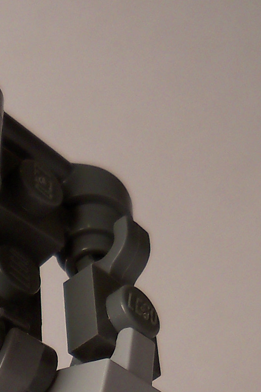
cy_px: 489
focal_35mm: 130
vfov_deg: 15.1
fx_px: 1414
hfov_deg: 10.3
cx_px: -93
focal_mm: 6.2
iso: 64
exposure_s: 1/125
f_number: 3.5
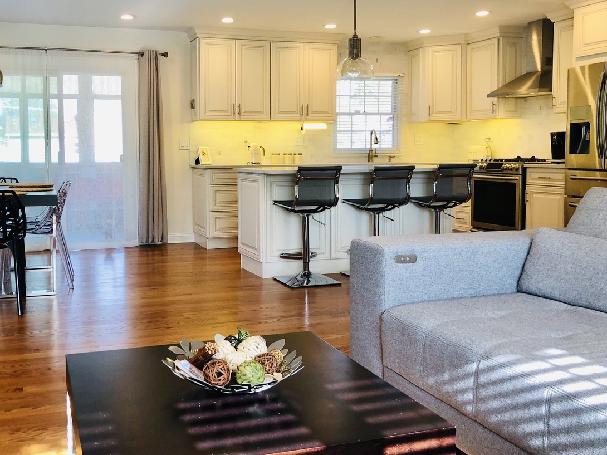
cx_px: 233
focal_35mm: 37
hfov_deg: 49.7
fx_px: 649
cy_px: 199
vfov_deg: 38.6
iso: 20
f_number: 1.8
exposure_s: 1/40
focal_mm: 4
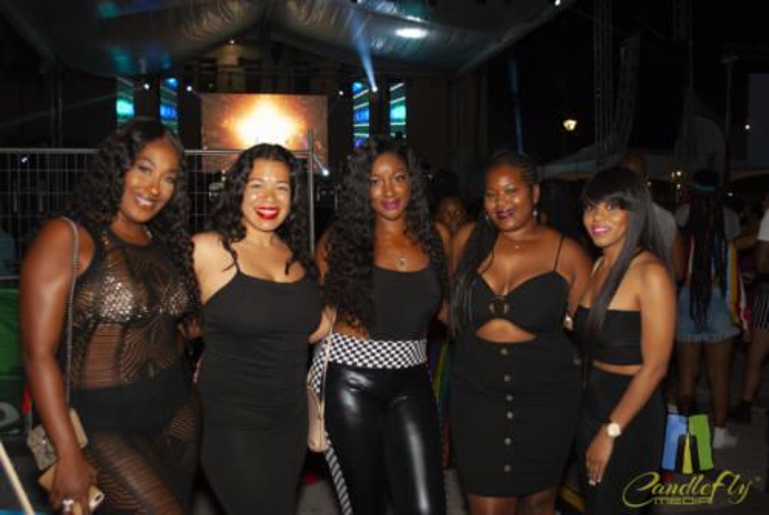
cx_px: 384
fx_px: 770
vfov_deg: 37.0
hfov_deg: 53.1
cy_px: 258
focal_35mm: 36
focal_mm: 24
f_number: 4
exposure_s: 1/60
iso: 200
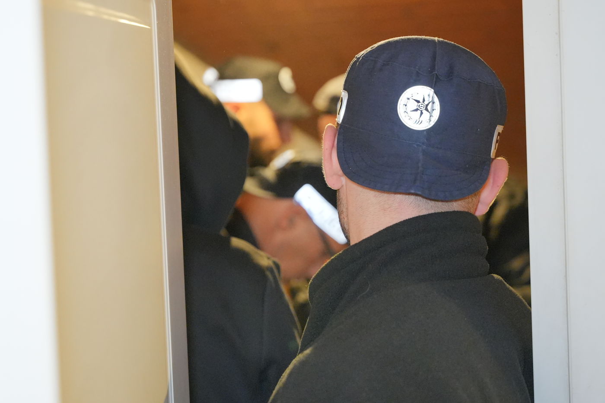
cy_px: 202
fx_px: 1428
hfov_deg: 23.9
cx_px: 302
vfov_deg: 16.1
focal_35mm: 85
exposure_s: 1/100
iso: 5000
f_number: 2.8
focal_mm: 57.1
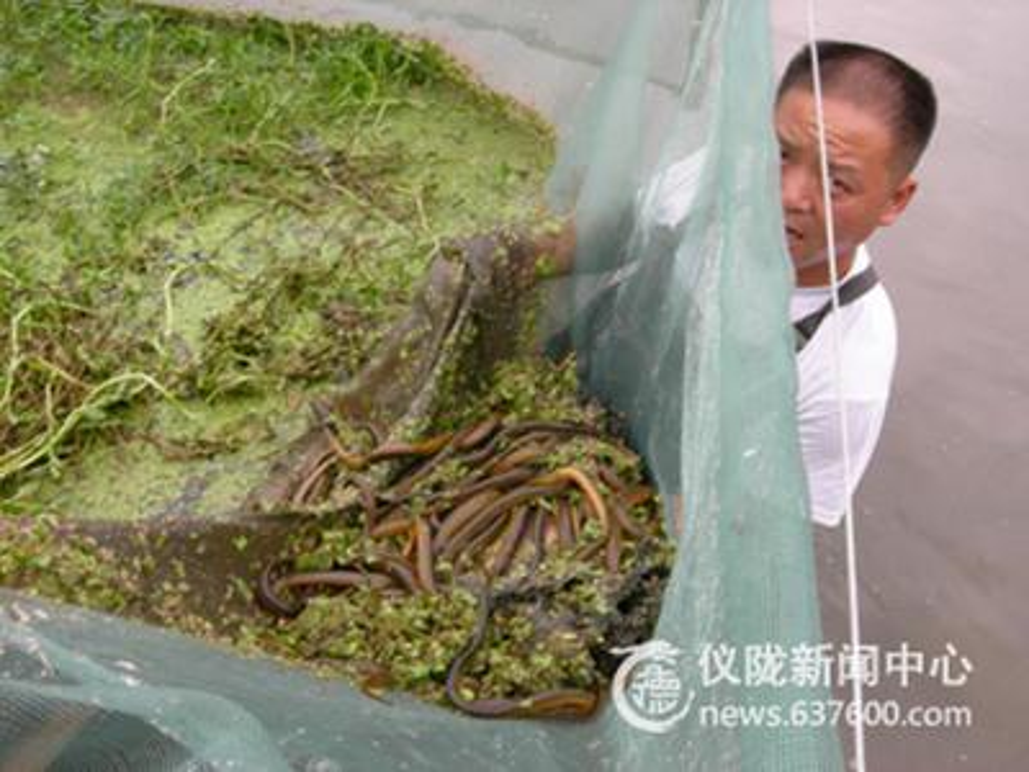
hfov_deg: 51.4
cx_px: 514
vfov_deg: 39.7
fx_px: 1070
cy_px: 386
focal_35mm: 36
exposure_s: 1/88.4
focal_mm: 7.5
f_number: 4.3
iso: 64
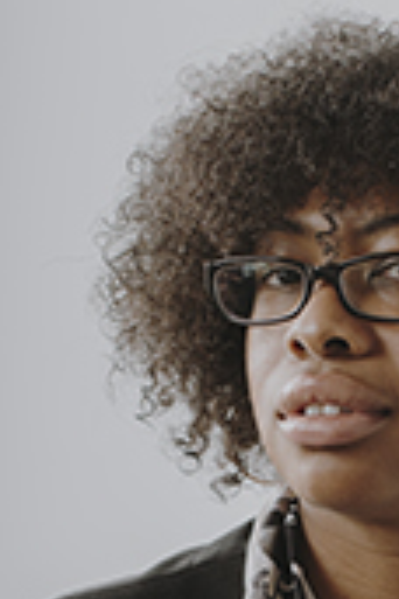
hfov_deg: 8.0
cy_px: 641
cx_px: 415
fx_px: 2826
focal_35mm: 170
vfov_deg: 11.9
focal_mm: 50
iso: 400
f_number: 4
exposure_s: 1/80
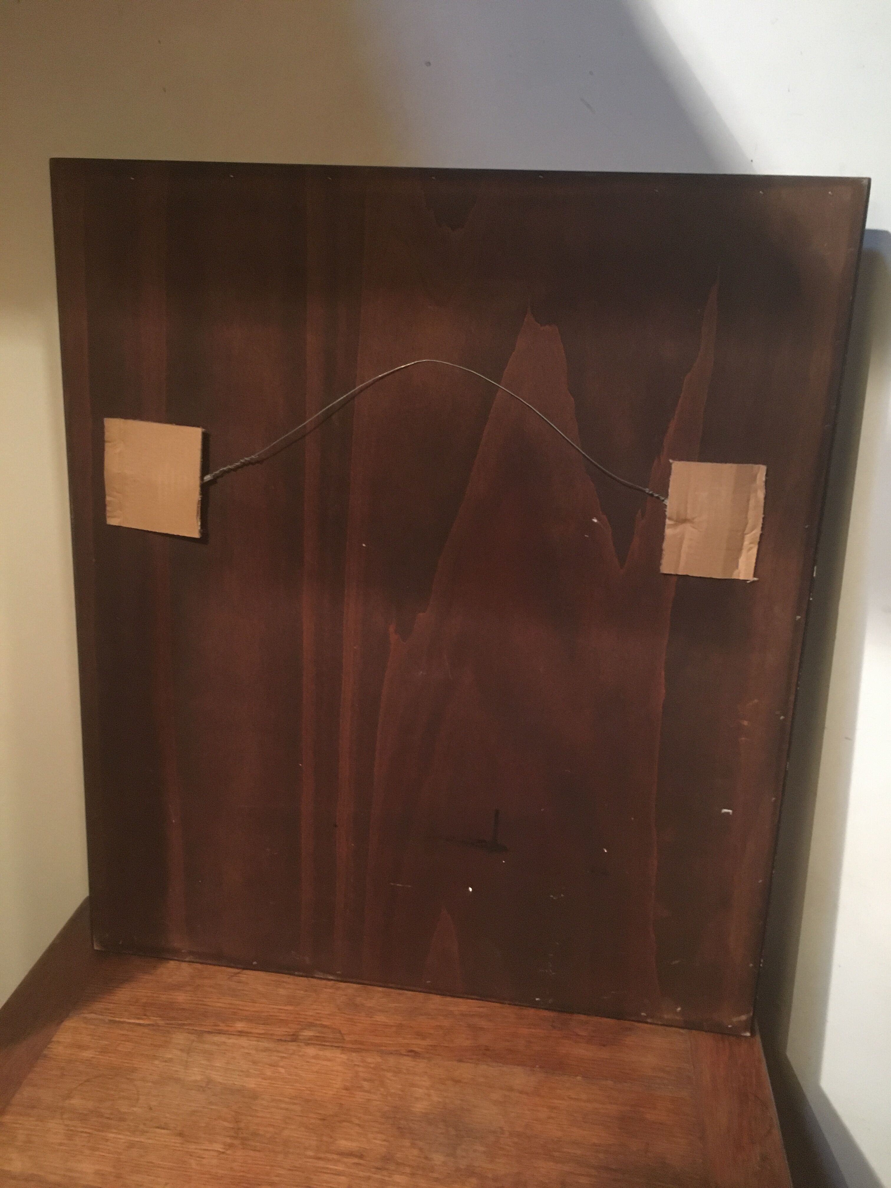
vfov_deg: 61.7
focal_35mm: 29
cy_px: 594
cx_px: 446
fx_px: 995
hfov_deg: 48.2
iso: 400
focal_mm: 4.15
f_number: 2.2
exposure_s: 1/17
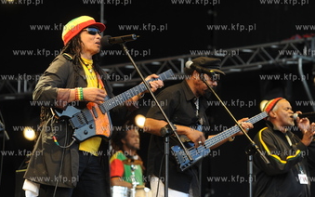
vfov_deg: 6.4
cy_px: 115
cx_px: 176
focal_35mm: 204
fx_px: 1752
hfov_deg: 10.3
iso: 400
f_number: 5.6
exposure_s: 1/100
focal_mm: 170
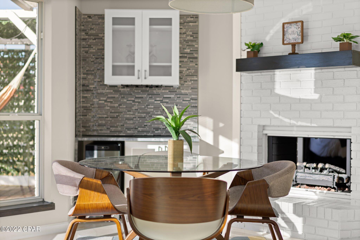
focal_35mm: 55
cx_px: 180
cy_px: 120
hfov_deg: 36.2
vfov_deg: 24.6
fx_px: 550
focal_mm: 55
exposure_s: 1/200
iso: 100
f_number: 2.2
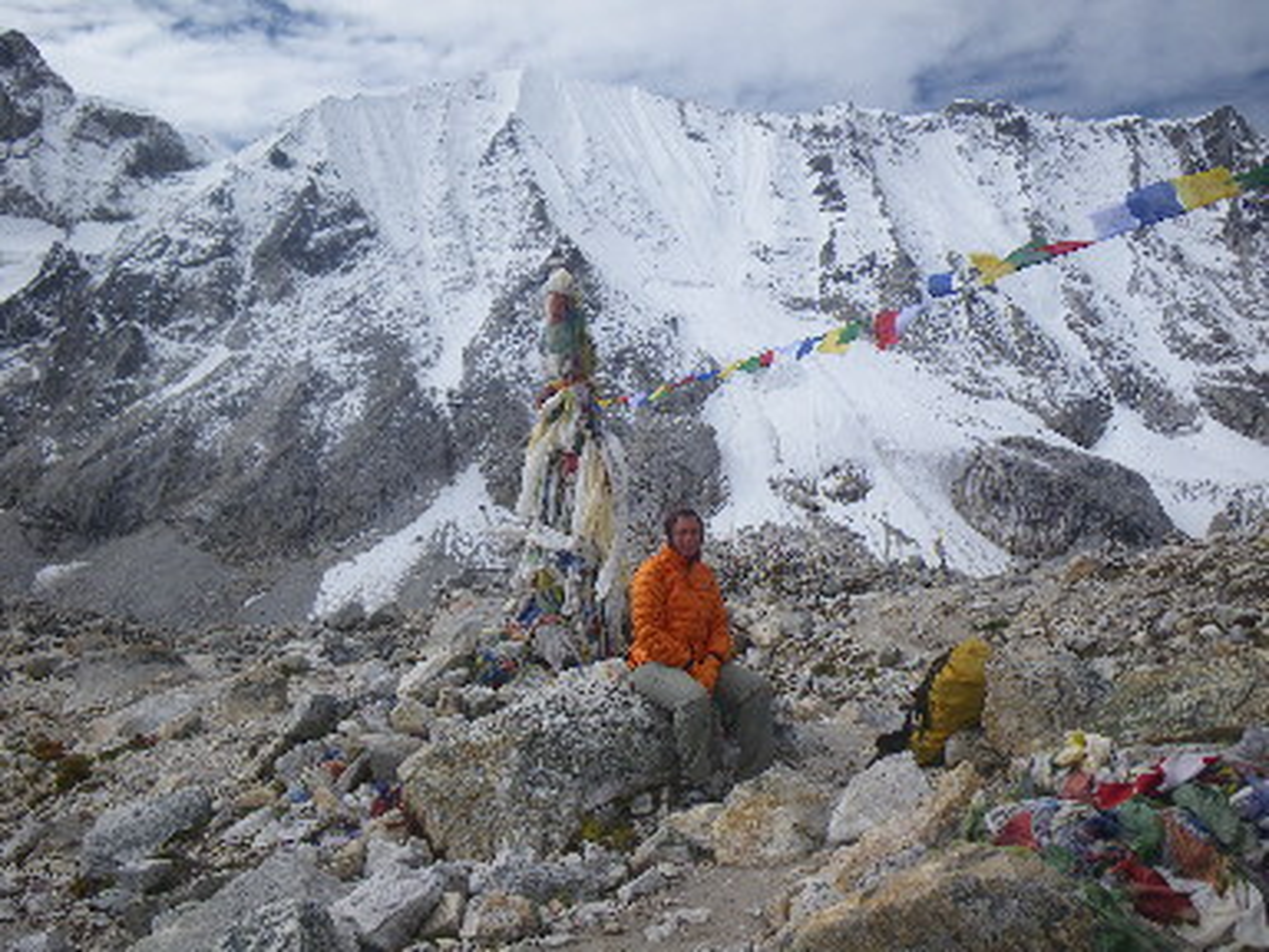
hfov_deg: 63.4
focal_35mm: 28
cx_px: 634
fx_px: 1026
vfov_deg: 49.7
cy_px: 476
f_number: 4.2
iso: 50
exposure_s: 1/800
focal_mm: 5
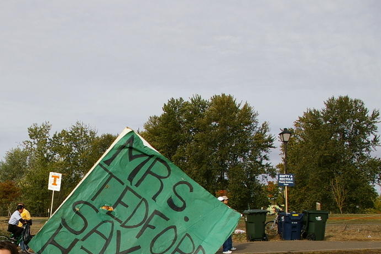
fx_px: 518
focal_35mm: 49
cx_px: 71
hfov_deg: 38.7
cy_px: 217
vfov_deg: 26.8
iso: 200
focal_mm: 18
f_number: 11
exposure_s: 1/250
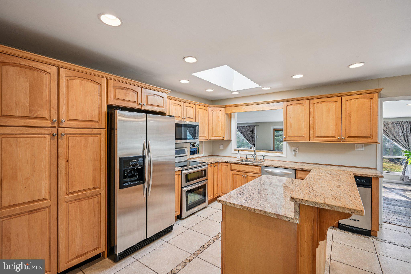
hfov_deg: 96.7
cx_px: 206
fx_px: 183
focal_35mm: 16
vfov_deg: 73.7
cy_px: 137
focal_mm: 16
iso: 400
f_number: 8
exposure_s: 1/25
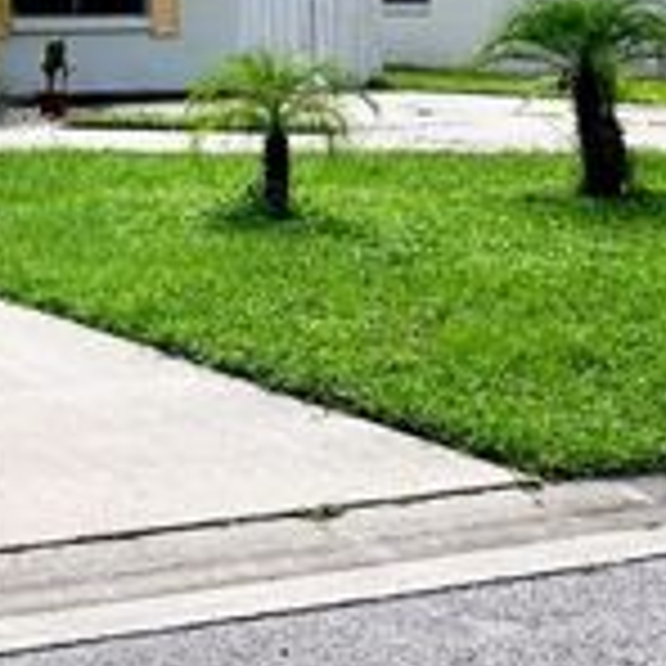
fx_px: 2111
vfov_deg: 17.6
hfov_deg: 16.7
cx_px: -245
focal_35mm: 97
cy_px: 47
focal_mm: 16
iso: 250
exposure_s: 1/500
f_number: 11
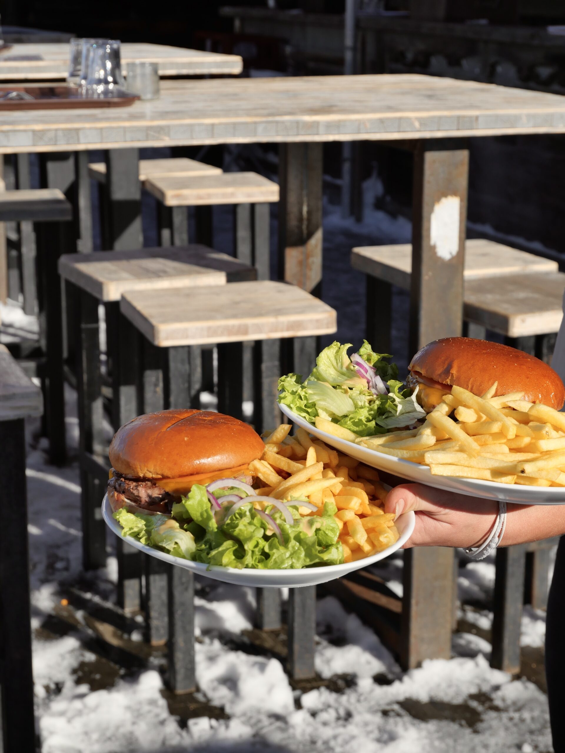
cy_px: 376
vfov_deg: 27.8
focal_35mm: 70
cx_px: 282
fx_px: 1523
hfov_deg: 21.0
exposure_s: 1/250
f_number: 7.1
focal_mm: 35
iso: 200
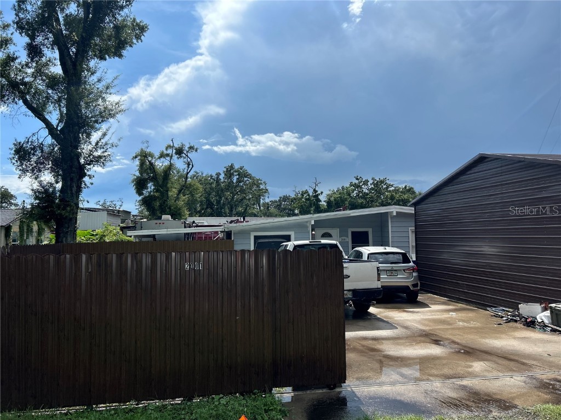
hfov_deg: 67.3
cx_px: 280
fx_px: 421
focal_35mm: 26
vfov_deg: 53.1
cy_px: 210
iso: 50
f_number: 1.5
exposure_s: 1/7463
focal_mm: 5.7
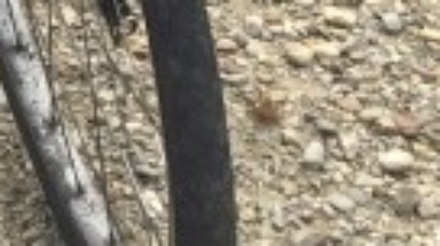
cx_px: -666
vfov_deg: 4.6
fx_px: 2772
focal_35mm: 238
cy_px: -738
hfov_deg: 8.2
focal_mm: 4.15
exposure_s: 1/1068
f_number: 2.2
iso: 32
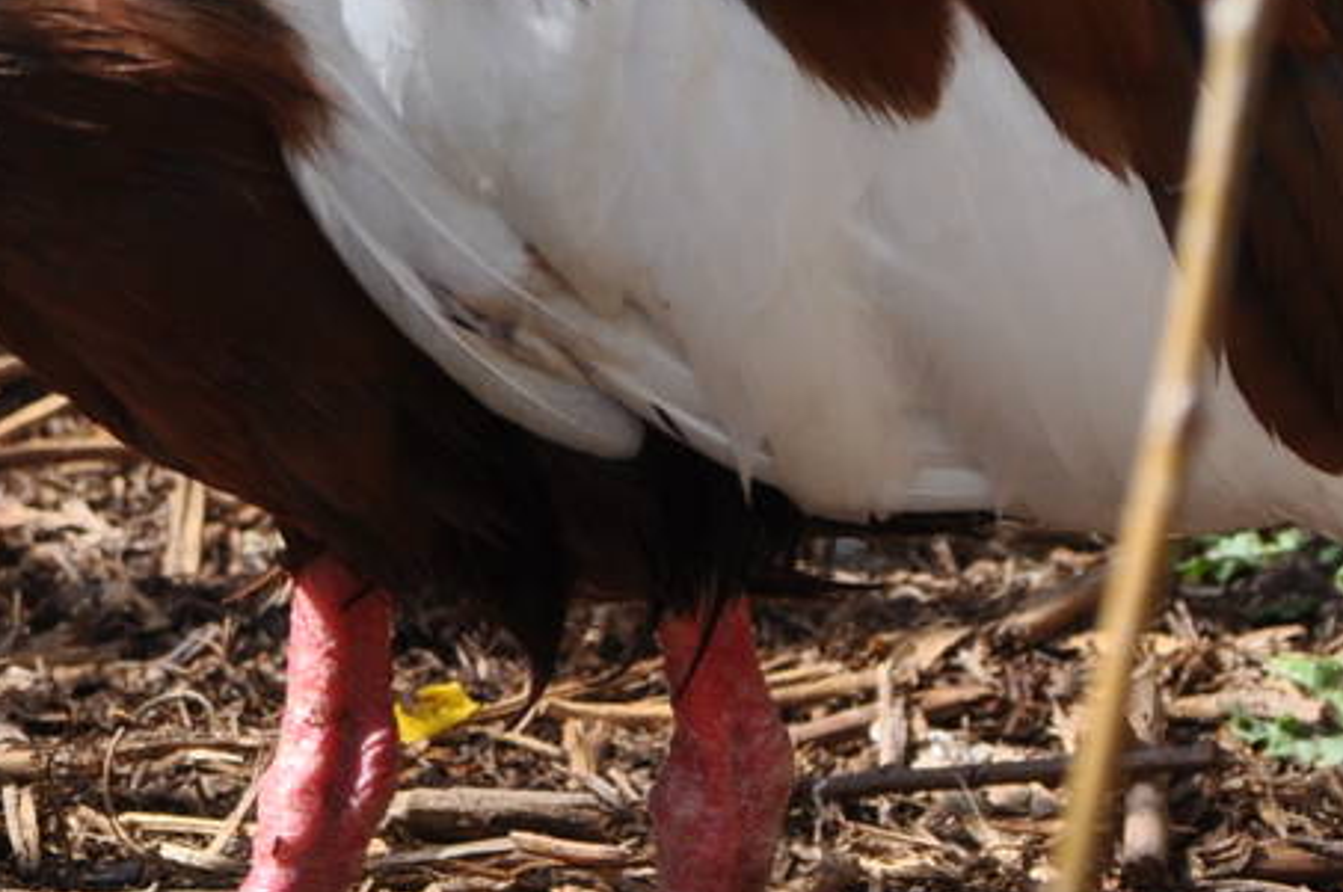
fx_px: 43413
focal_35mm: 1165
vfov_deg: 1.2
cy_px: 230
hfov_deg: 1.8
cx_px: -255
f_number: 8
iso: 200
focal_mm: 220
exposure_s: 1/250
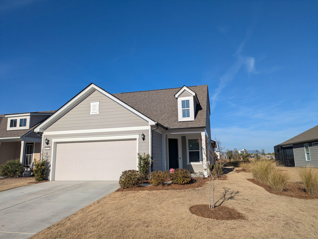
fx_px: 230
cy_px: 120
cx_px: 159
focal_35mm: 25
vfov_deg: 54.9
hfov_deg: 69.4
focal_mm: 5.43
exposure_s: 1/4739
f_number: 1.89
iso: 41
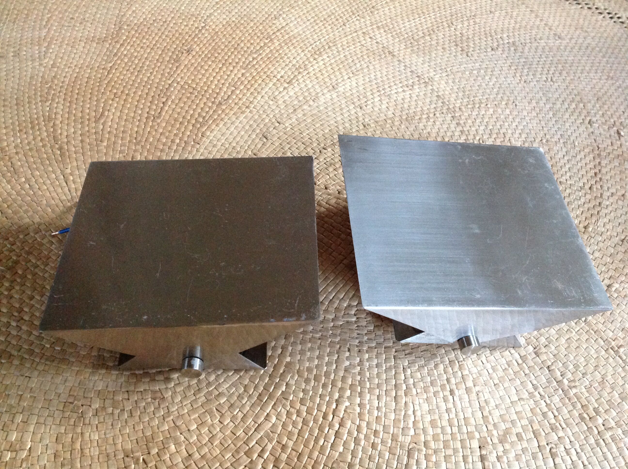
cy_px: 234
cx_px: 314
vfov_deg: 40.6
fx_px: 634
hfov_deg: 52.7
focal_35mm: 35
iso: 500
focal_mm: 4.28
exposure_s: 1/15
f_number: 2.4
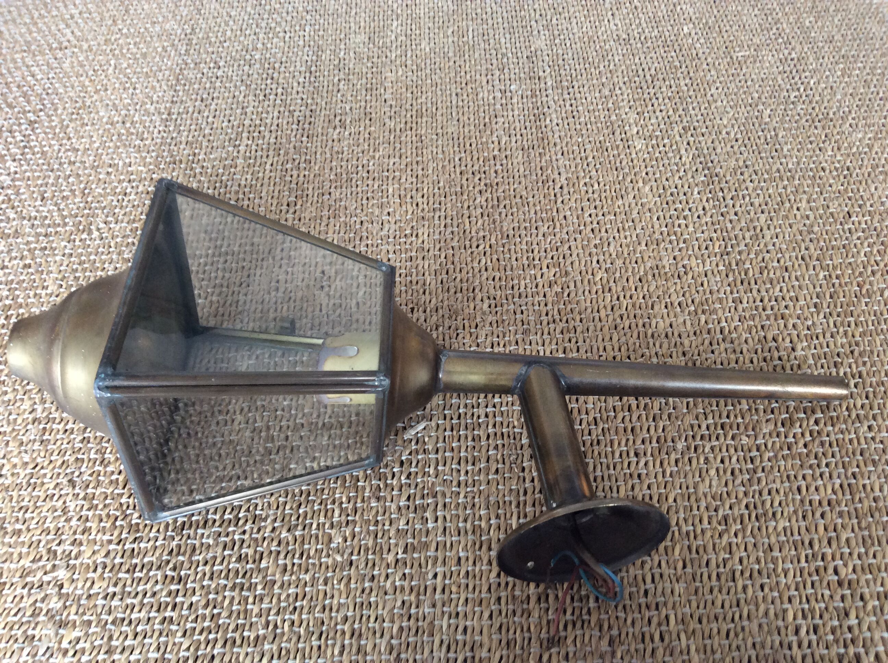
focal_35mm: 32
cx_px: 444
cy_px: 332
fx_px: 820
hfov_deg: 56.9
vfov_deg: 44.1
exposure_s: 1/25
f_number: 2.4
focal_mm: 3.3
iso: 100
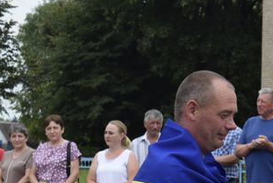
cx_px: 324
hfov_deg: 11.1
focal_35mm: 181
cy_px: 185
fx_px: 1374
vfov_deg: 7.6
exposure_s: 1/320
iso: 200
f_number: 8
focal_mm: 50
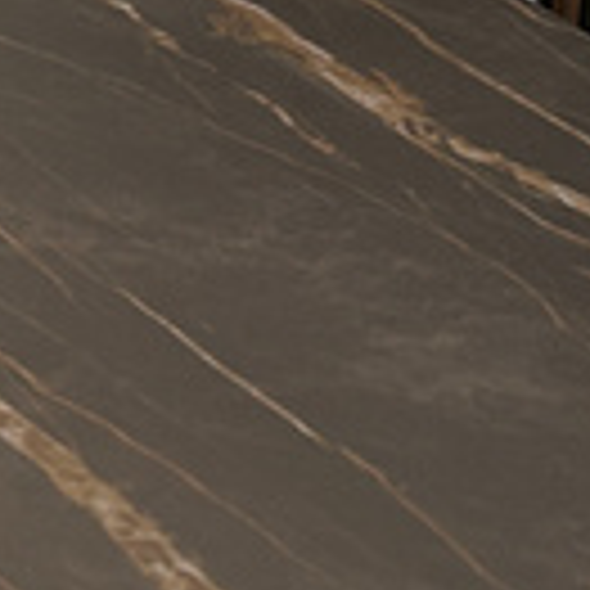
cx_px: -973
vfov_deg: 9.1
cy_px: -658
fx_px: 3452
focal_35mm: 179
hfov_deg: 8.6
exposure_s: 1/60
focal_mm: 5.7
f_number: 1.5
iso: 80
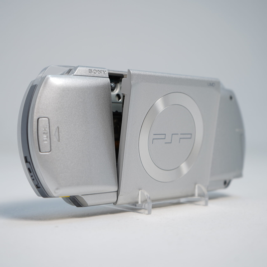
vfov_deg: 32.2
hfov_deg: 32.2
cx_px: 135
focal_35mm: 53
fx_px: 463
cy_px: 134
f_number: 5.6
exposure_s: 1/8
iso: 64
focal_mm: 41
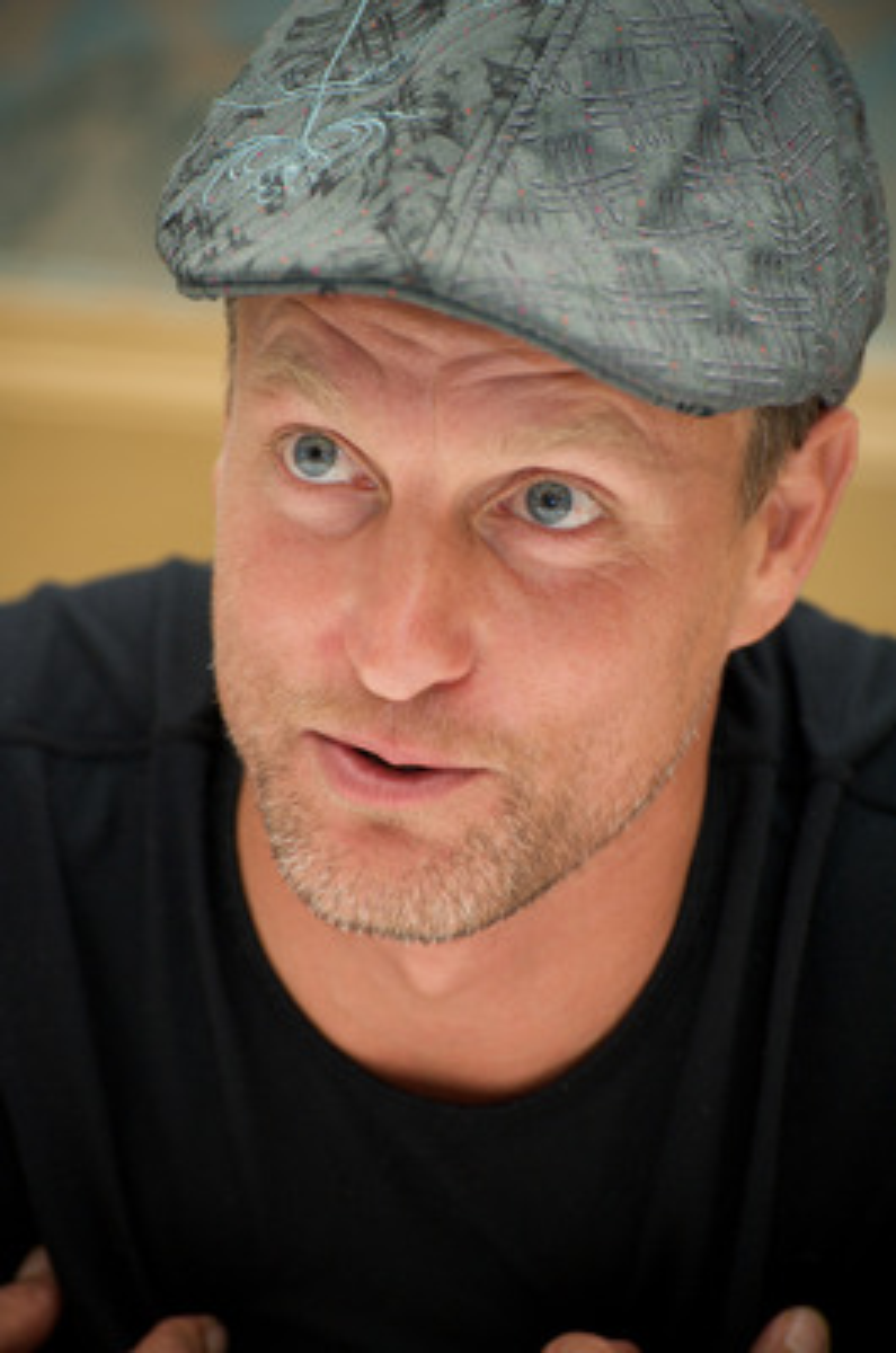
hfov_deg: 8.8
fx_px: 5811
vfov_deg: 13.3
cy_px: 676
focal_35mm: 155
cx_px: 448
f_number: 5
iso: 640
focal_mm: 155
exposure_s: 1/60
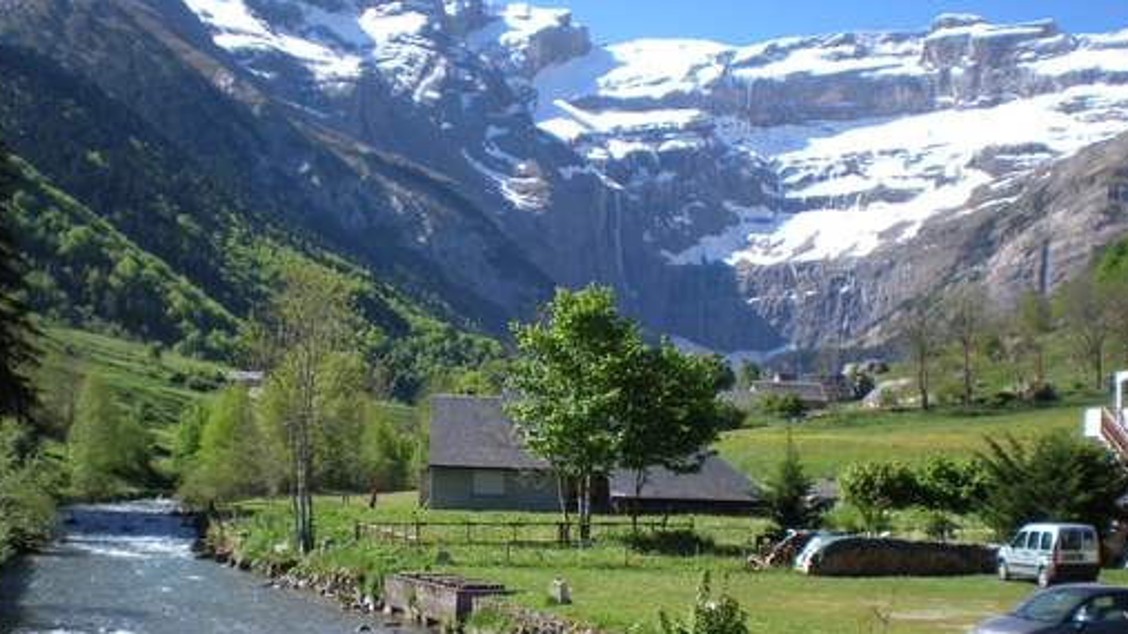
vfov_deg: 24.3
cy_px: 427
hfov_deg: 42.1
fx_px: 1465
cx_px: 527
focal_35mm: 49
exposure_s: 1/260
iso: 64
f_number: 4.6
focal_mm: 6.3
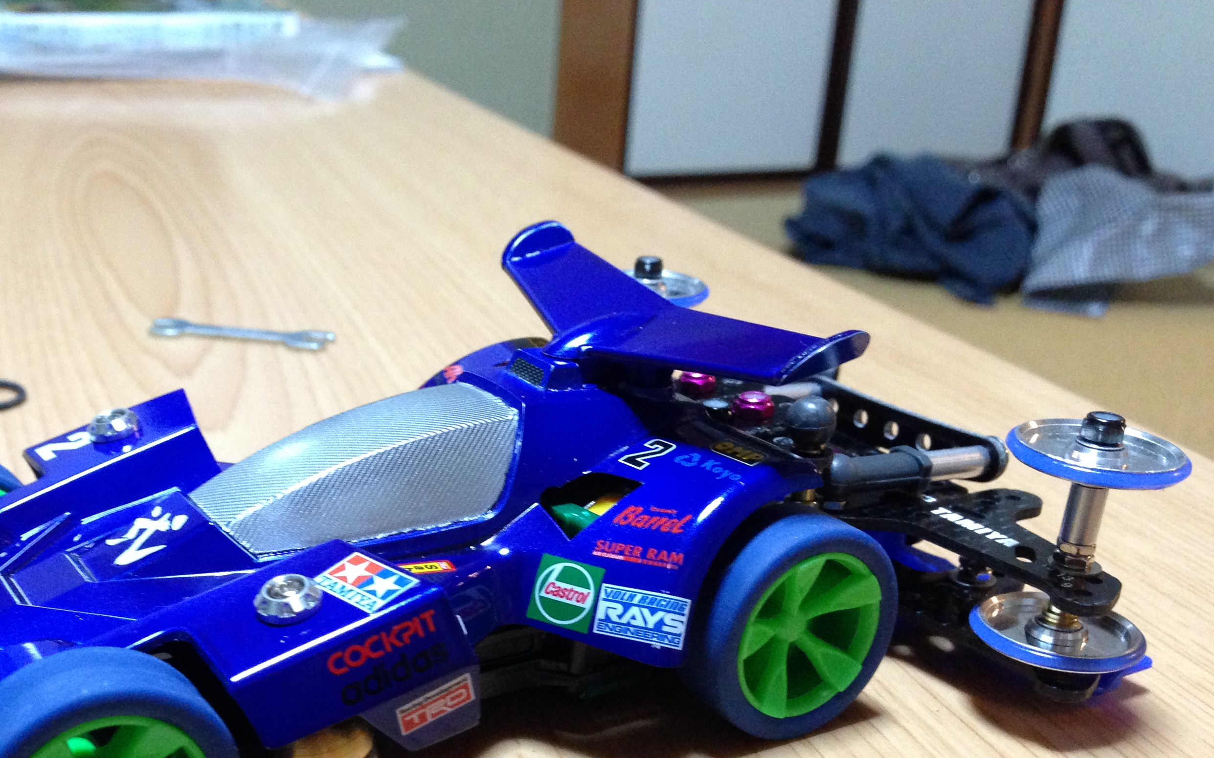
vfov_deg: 27.5
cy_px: 592
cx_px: 423
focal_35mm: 46
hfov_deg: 43.0
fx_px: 1522
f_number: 2.4
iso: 400
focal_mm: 4.13
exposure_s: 1/20
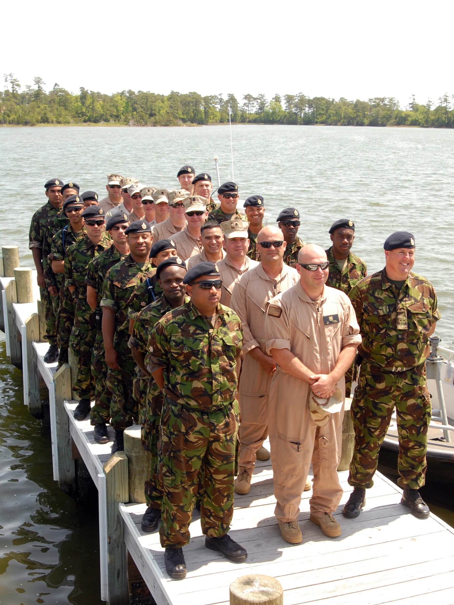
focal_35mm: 46
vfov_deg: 41.2
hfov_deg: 31.5
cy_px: 327
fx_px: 804
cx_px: 225
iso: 320
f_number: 4.5
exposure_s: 1/500
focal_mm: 28
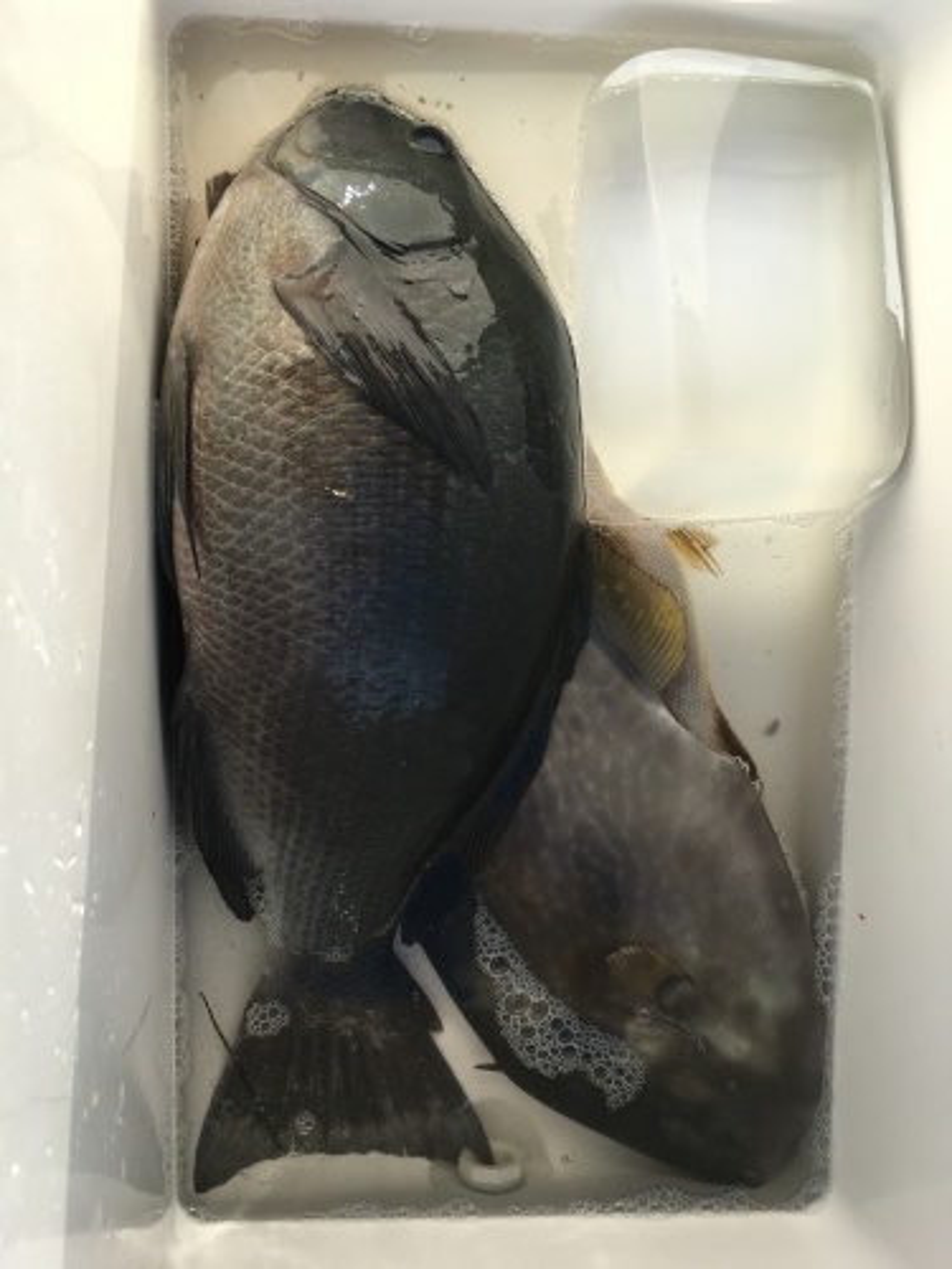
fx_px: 1063
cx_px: 476
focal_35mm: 29
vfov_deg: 61.7
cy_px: 634
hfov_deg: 48.2
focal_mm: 4.15
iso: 25
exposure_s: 1/754
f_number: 2.2
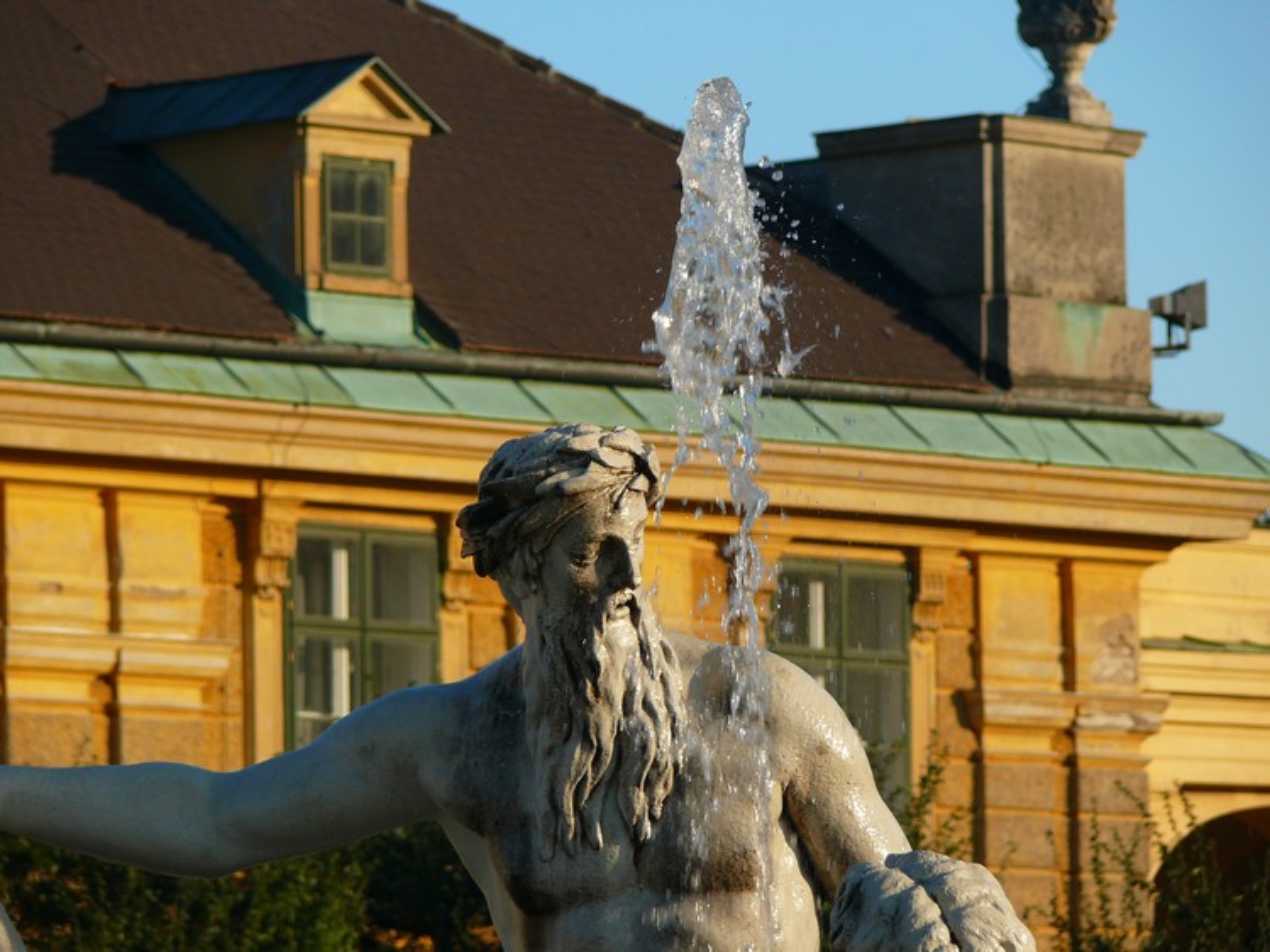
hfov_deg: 6.7
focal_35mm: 295
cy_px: 476
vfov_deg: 5.0
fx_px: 10820
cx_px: 635
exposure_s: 1/250
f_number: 4.5
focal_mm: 62.5
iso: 100
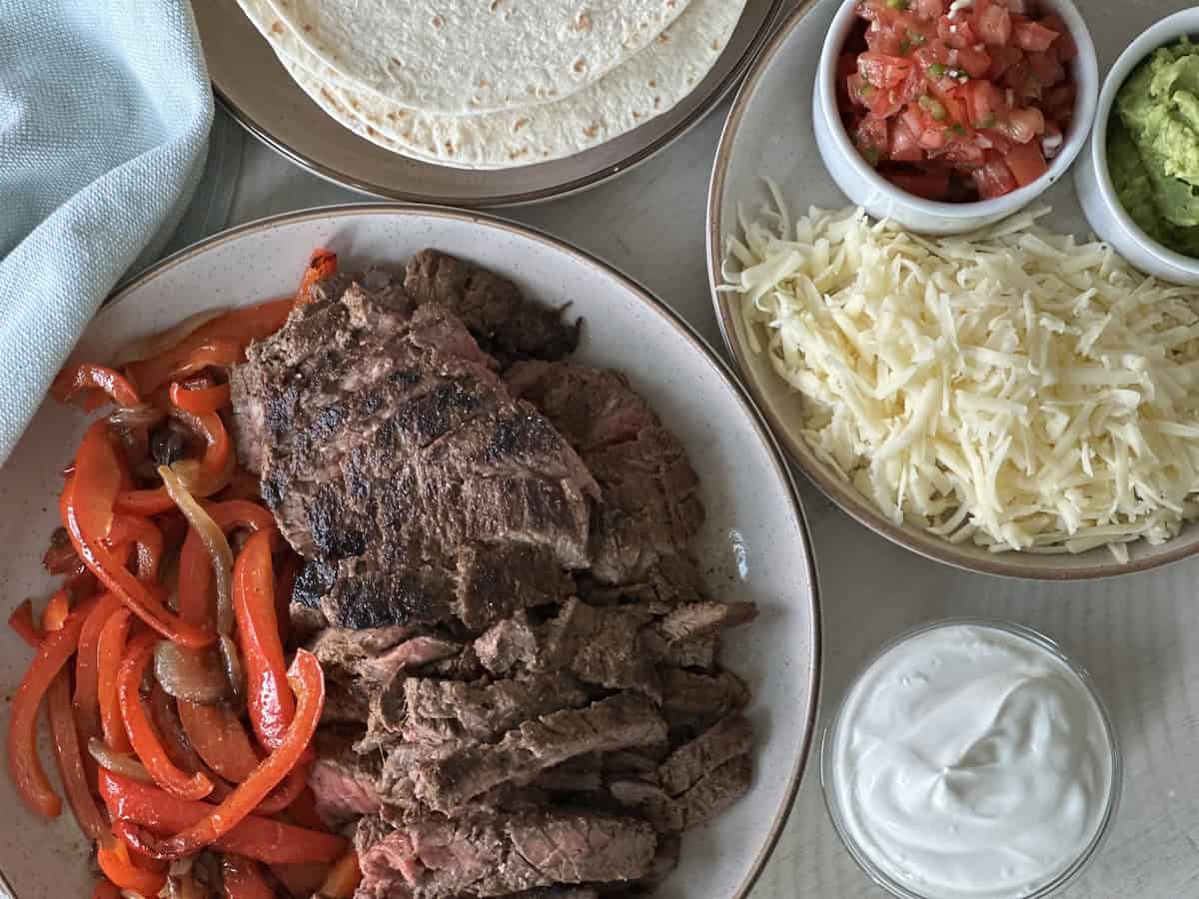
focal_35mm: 77
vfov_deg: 19.1
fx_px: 2667
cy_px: 450
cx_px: 600
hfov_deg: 25.3
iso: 250
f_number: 2.8
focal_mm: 9
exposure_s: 1/40
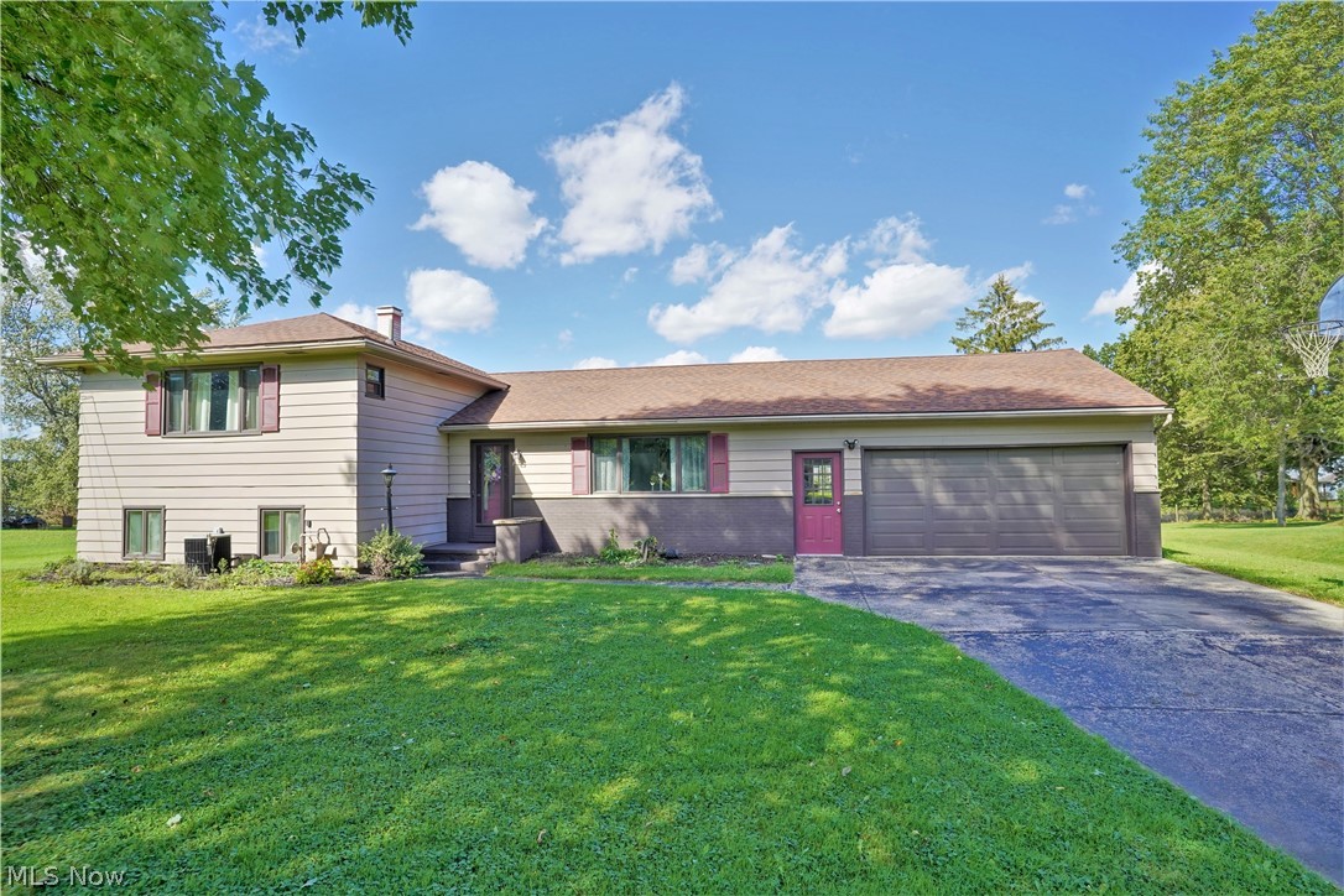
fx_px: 672
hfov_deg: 90.0
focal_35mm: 18
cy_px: 448
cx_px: 672
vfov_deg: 67.4
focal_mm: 18
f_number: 8
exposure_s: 1/250
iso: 1000
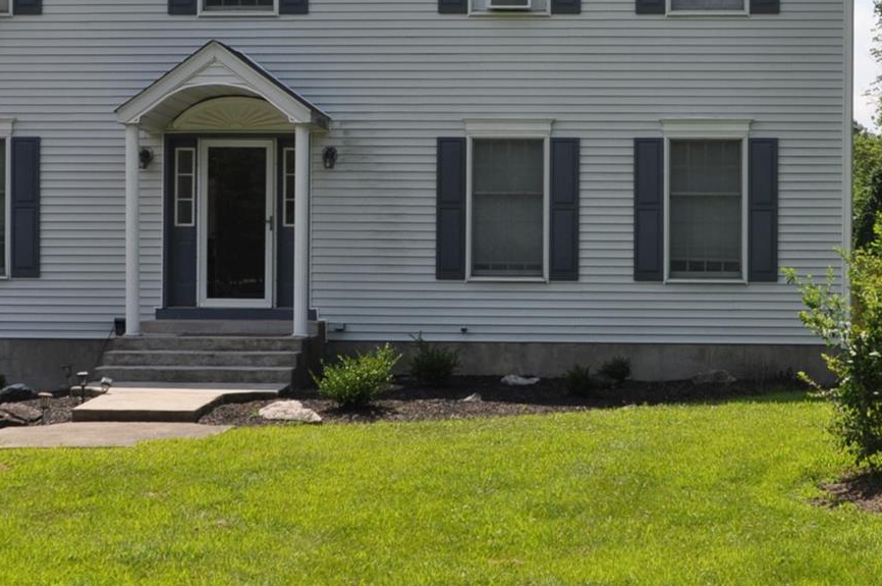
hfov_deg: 25.9
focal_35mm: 78
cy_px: 241
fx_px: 1908
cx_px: 565
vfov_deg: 17.4
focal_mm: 22
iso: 200
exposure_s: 1/320
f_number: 9
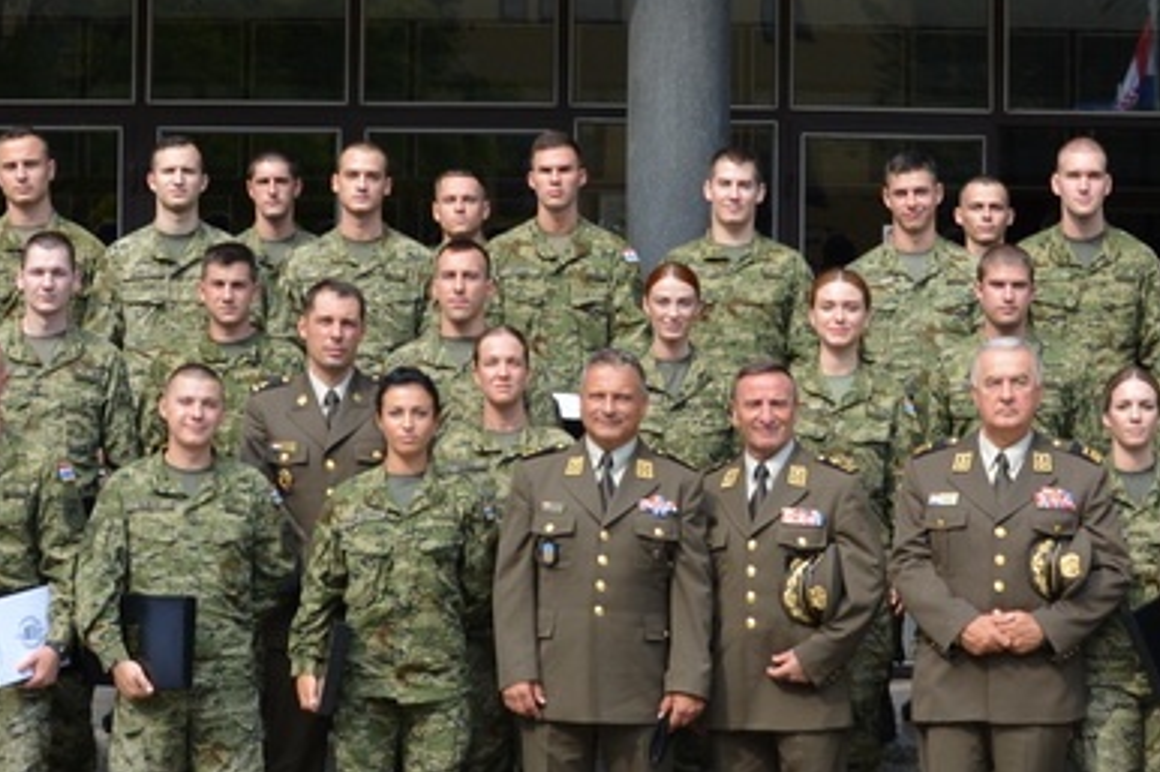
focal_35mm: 84
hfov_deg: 24.2
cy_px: 351
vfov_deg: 16.2
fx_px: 2705
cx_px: 682
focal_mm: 18
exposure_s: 1/200
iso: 200
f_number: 7.1
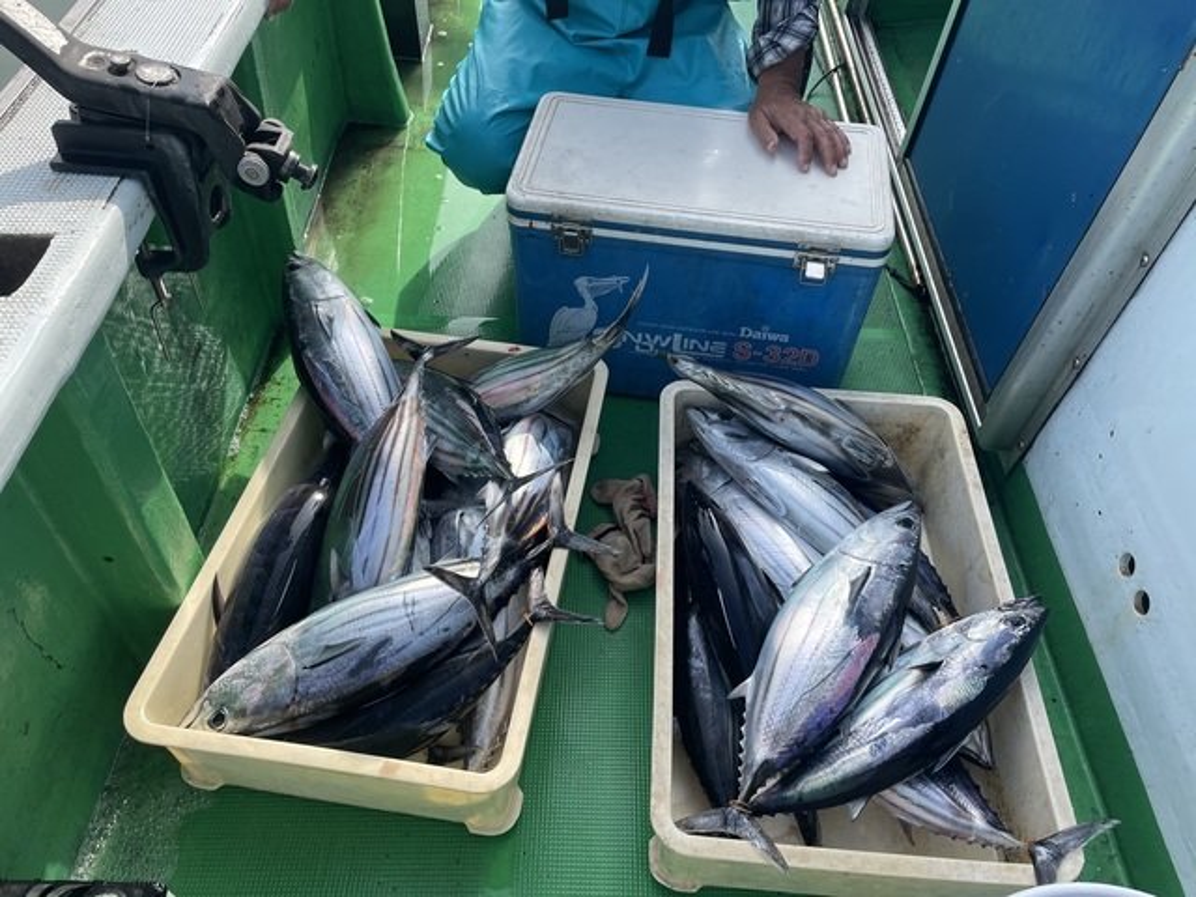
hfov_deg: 67.3
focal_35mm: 26
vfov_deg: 53.1
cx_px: 598
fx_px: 898
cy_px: 448
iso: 32
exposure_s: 1/1642
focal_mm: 4.2
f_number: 1.6
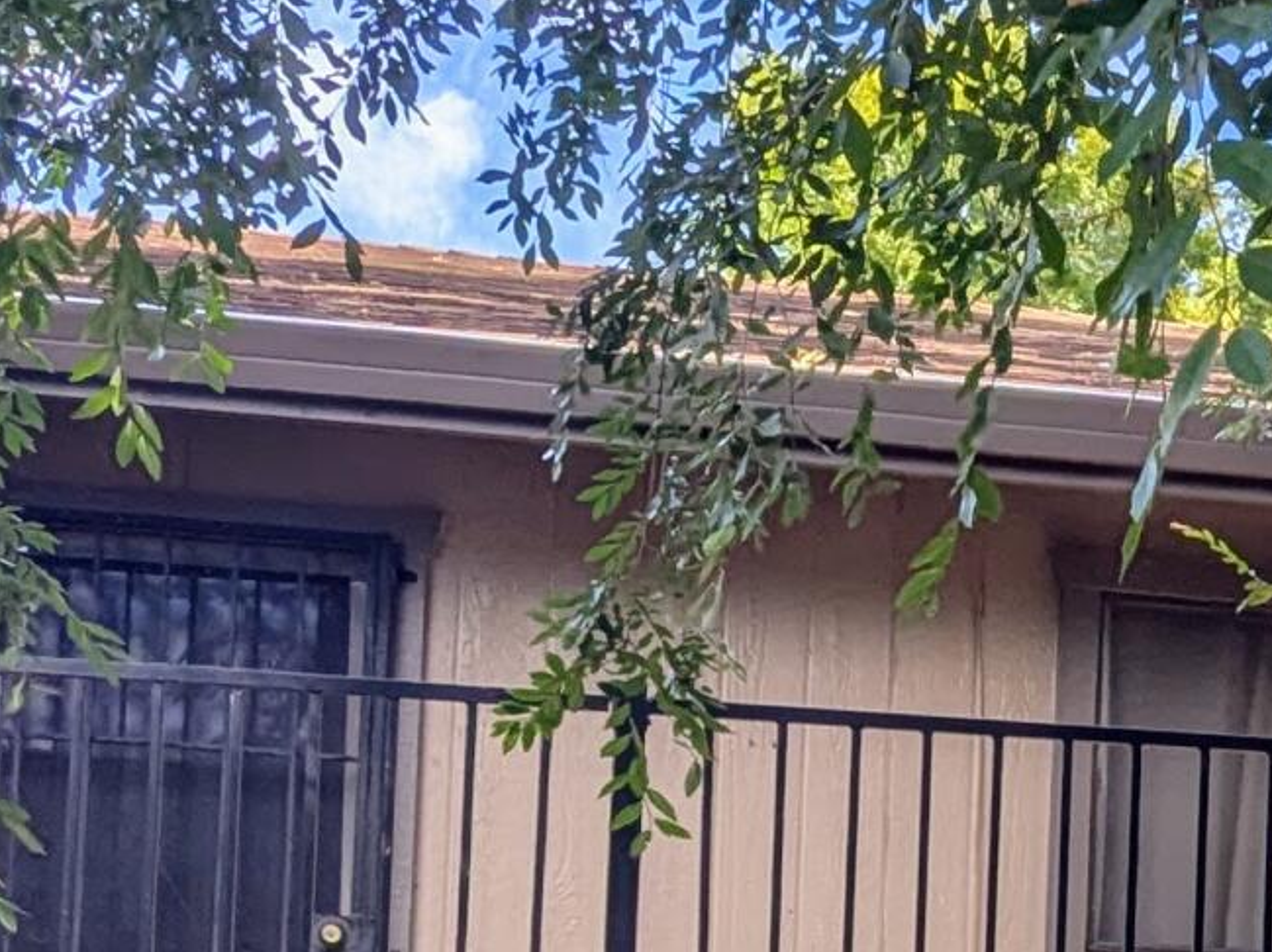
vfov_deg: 19.0
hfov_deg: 25.3
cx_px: 1209
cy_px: 1060
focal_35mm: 74
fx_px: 2718
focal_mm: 2.35
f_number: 2.2
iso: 44
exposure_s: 1/514
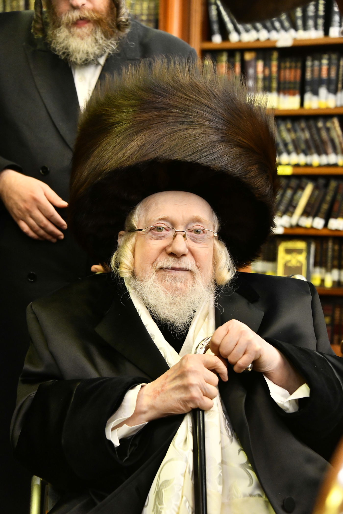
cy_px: 257
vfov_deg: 26.0
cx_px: 172
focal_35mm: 78
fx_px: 1115
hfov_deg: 17.5
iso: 2500
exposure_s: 1/125
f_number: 5.6
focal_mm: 78
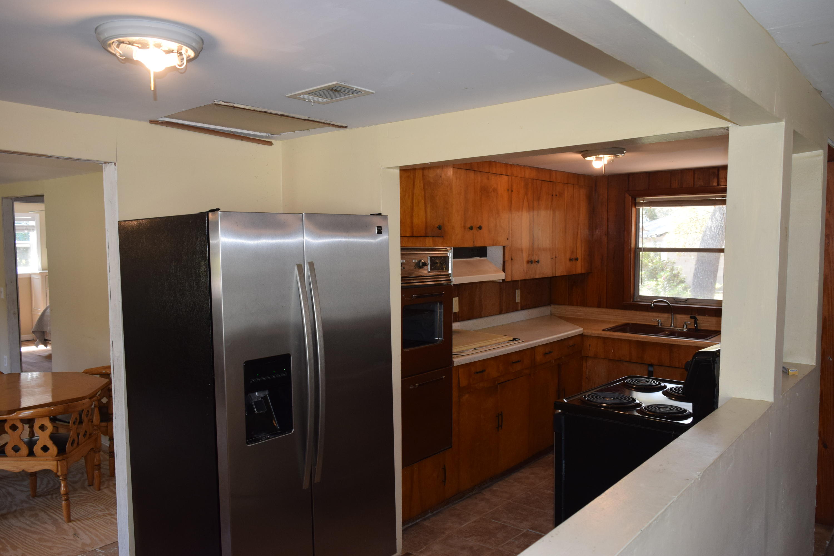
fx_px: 625
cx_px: 417
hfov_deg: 67.4
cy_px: 278
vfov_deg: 47.9
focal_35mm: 27
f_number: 5.6
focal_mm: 18
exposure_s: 1/125
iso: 800
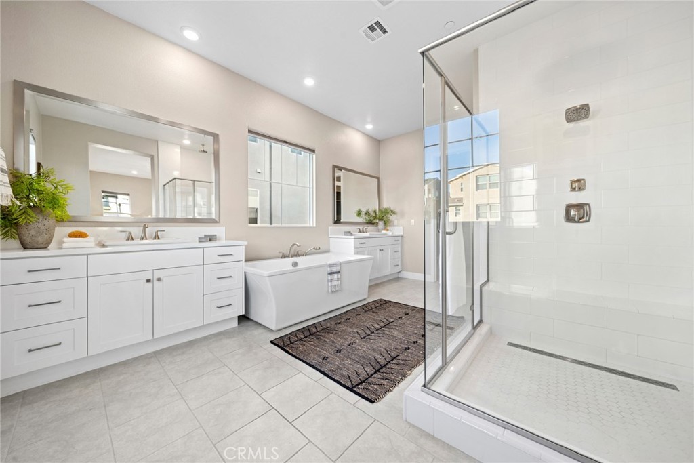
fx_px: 231
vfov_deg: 90.0
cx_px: 347
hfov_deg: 112.6
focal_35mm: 12
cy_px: 232
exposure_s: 1/8
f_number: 8
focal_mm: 12
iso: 400
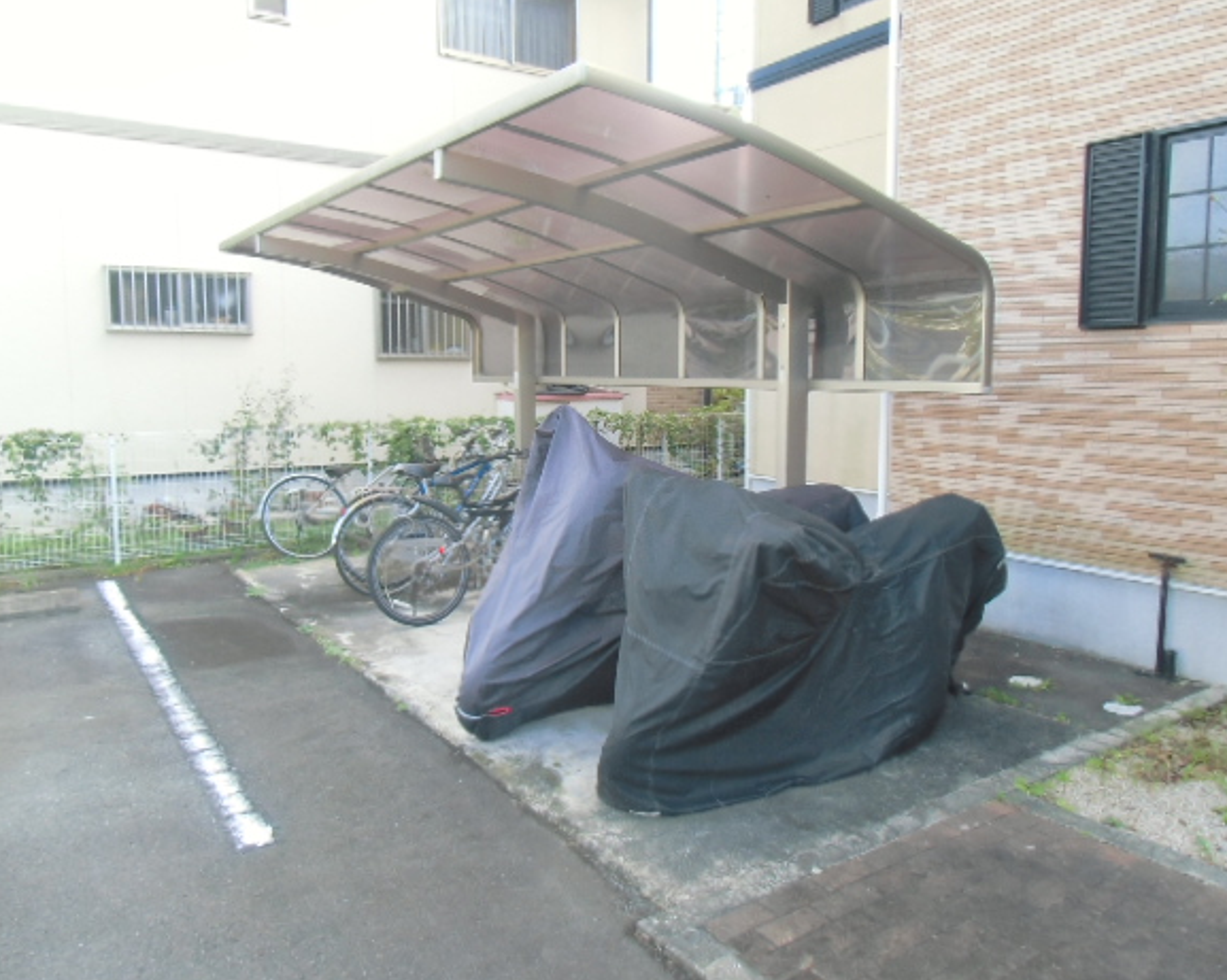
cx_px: 623
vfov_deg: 54.9
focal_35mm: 26
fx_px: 944
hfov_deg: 66.1
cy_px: 474
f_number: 3
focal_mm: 4.24
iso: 100
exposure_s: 1/60
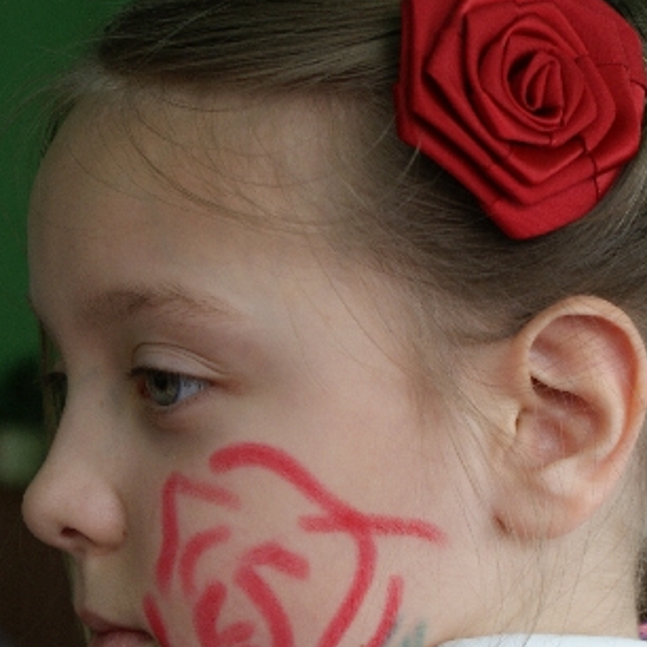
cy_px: 406
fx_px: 2386
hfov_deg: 15.4
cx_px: 414
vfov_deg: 15.4
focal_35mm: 113
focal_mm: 45
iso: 160
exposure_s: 1/80
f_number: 5.6
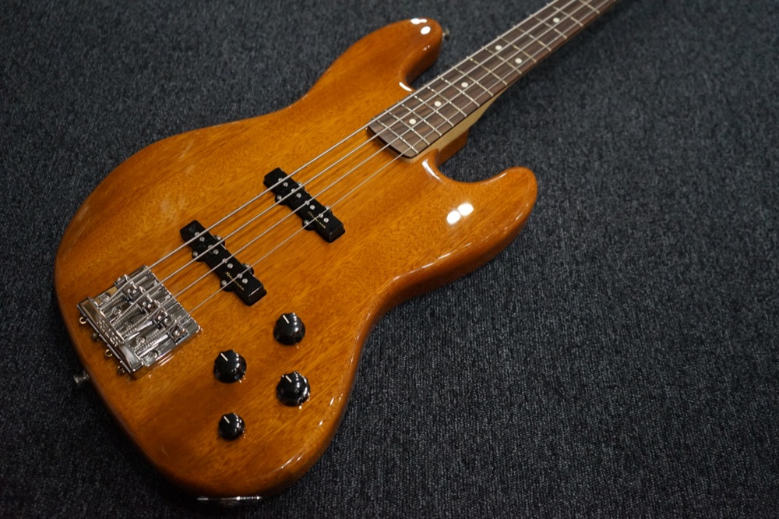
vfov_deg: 43.6
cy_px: 260
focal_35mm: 30
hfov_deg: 61.9
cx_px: 390
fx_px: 649
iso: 4000
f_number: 3.5
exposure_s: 1/160
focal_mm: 30
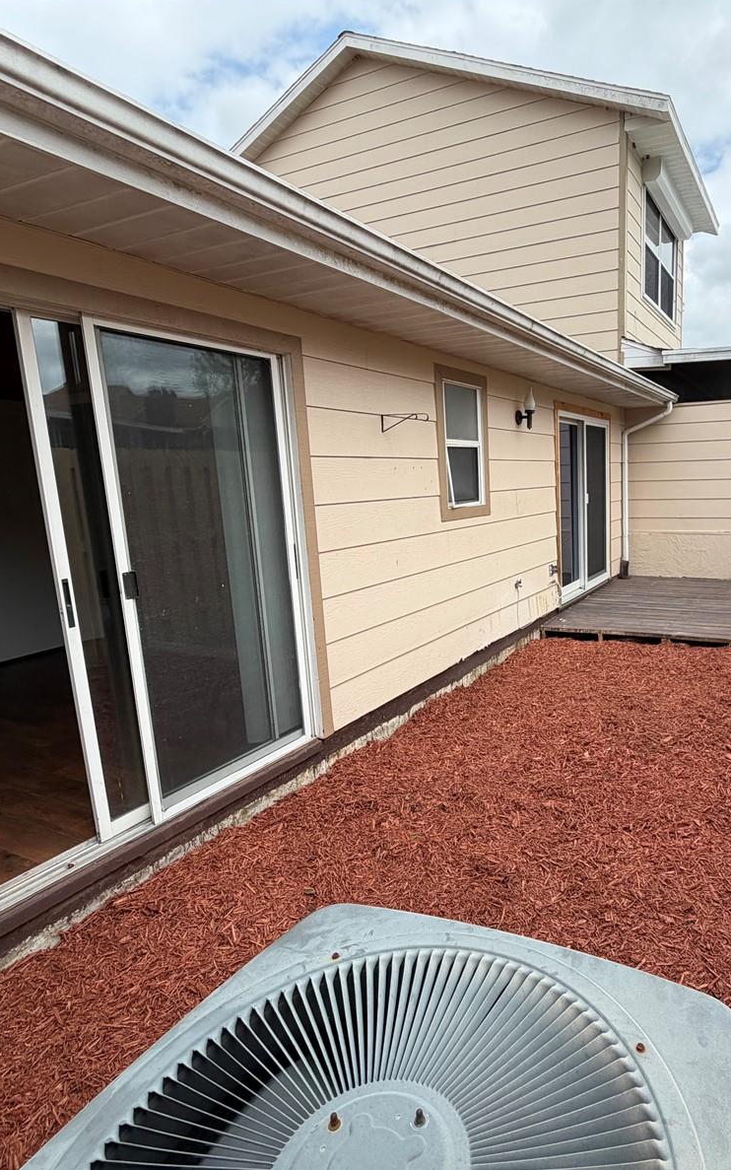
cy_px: 585
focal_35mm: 20
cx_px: 525
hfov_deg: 57.4
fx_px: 637
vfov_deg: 85.1
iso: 32
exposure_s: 1/770
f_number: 2.2
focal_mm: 2.22
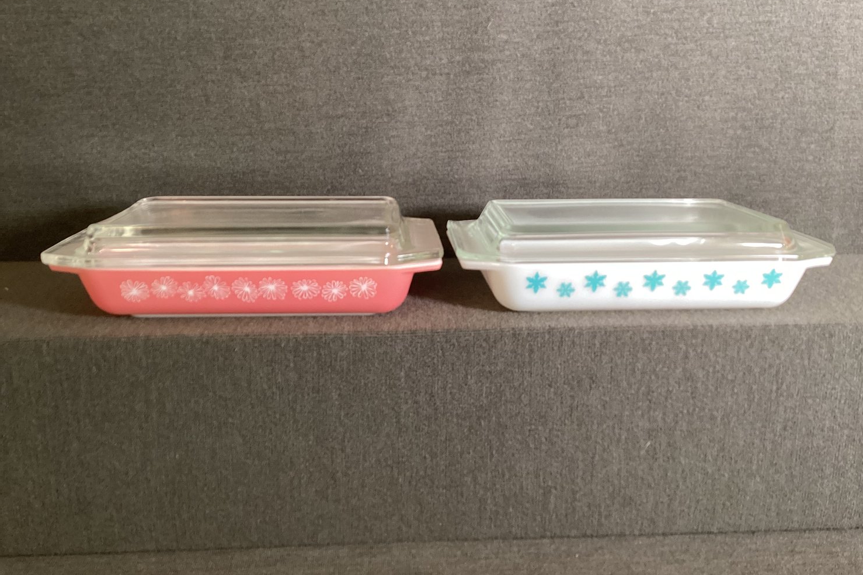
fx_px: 791
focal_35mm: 33
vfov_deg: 39.9
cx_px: 441
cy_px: 248
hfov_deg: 57.2
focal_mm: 3.3
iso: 320
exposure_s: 1/60
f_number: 2.4
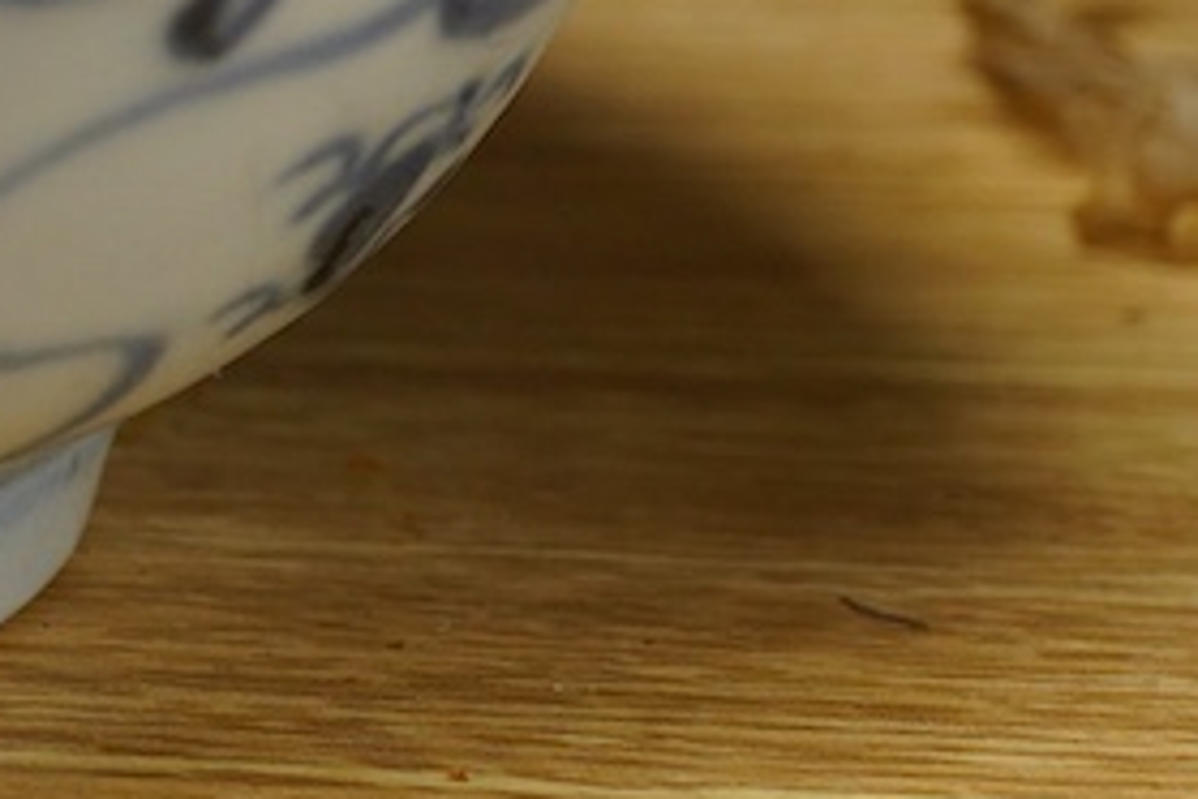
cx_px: -537
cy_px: -47
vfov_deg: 9.4
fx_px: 4825
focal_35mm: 145
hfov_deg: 13.4
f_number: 8
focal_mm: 30
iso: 1250
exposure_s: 1/125
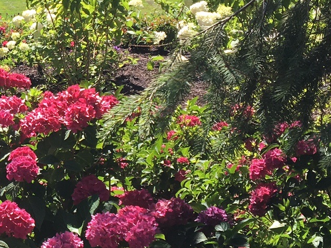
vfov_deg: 15.6
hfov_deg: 20.0
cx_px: -27
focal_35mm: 94
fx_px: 898
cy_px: 65
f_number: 2.2
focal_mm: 4.15
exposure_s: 1/699
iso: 25
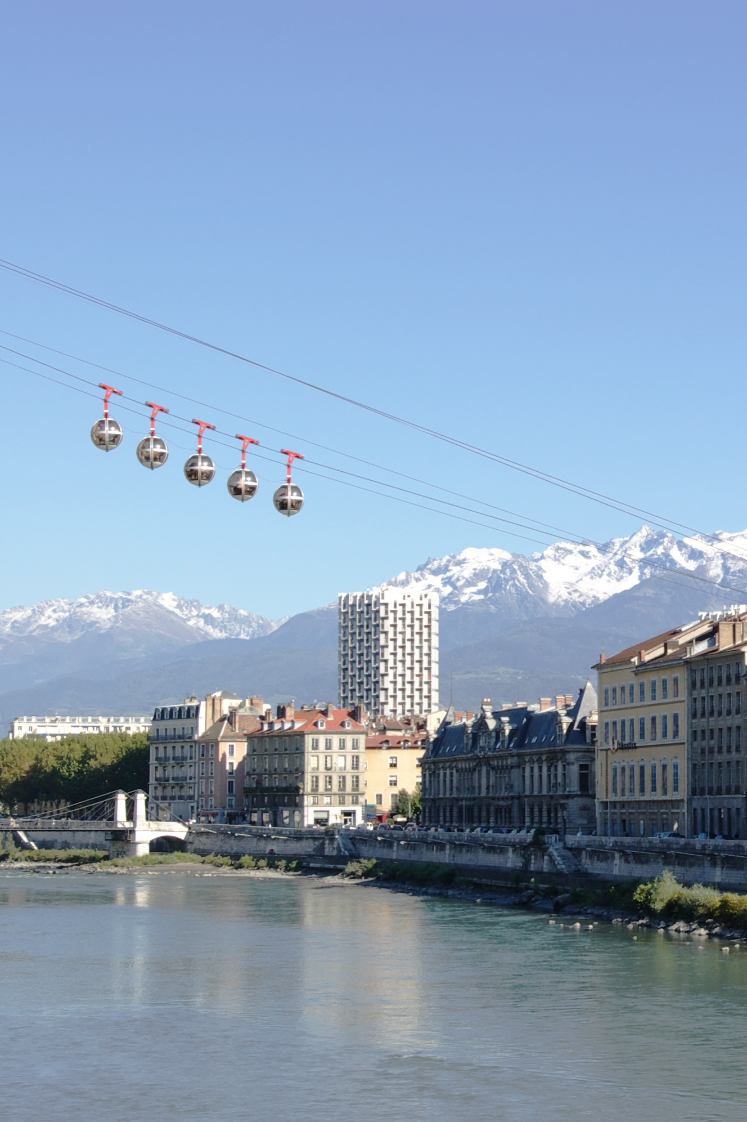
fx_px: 2327
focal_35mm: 75
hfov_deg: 17.9
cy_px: 560
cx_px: 691
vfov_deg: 27.1
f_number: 9
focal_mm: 33
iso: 200
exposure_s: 1/500
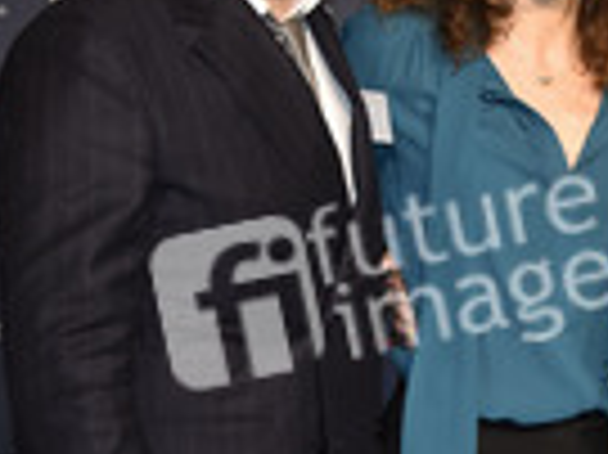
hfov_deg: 16.3
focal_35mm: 120
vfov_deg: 12.1
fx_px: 2106
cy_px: 508
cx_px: 513
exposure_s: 1/250
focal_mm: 42
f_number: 7.1
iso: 1250
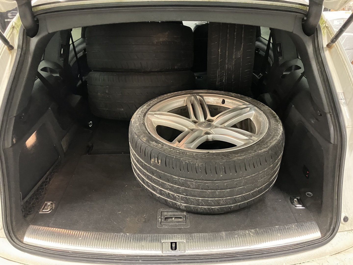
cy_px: 132
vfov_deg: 49.7
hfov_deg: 63.4
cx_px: 176
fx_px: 286
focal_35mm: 28
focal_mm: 3.99
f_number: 1.8
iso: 640
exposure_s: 1/30
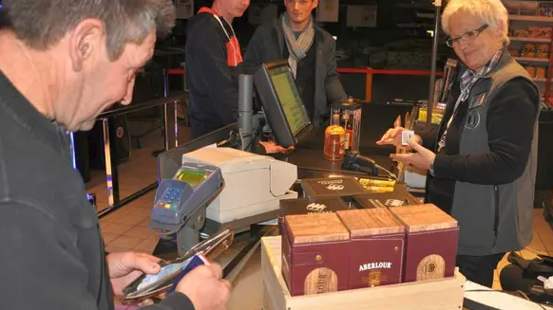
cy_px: 158
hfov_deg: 57.8
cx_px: 313
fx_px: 498
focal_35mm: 34
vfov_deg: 34.6
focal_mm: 18
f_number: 3.5
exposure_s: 1/60
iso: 800
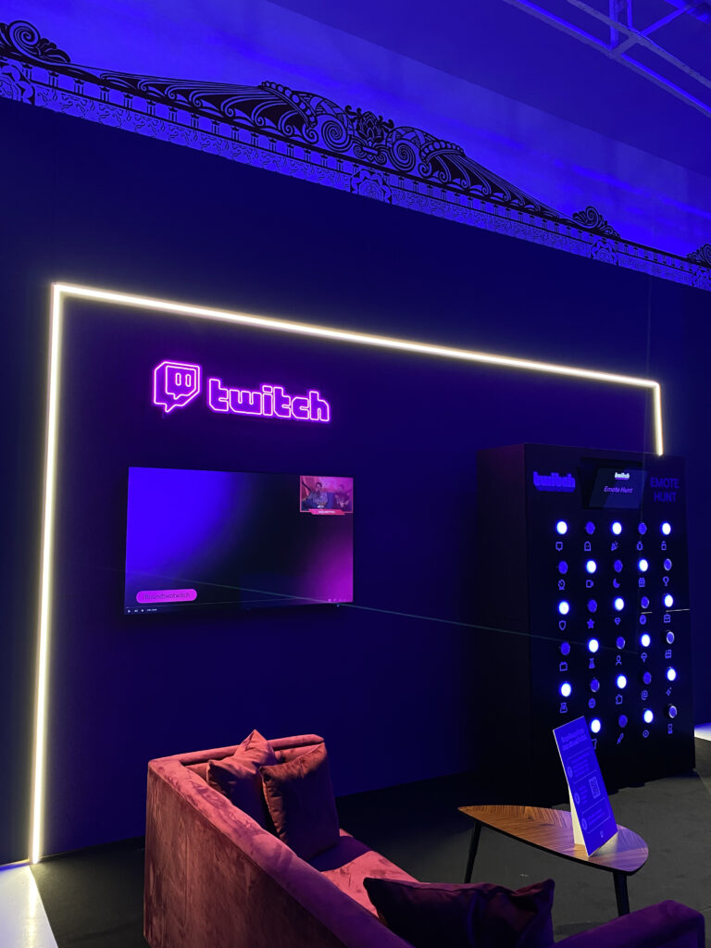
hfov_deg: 53.1
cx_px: 356
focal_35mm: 26
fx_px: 712
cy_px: 474
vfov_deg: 67.3
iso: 400
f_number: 1.8
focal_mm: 4.25
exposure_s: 1/59
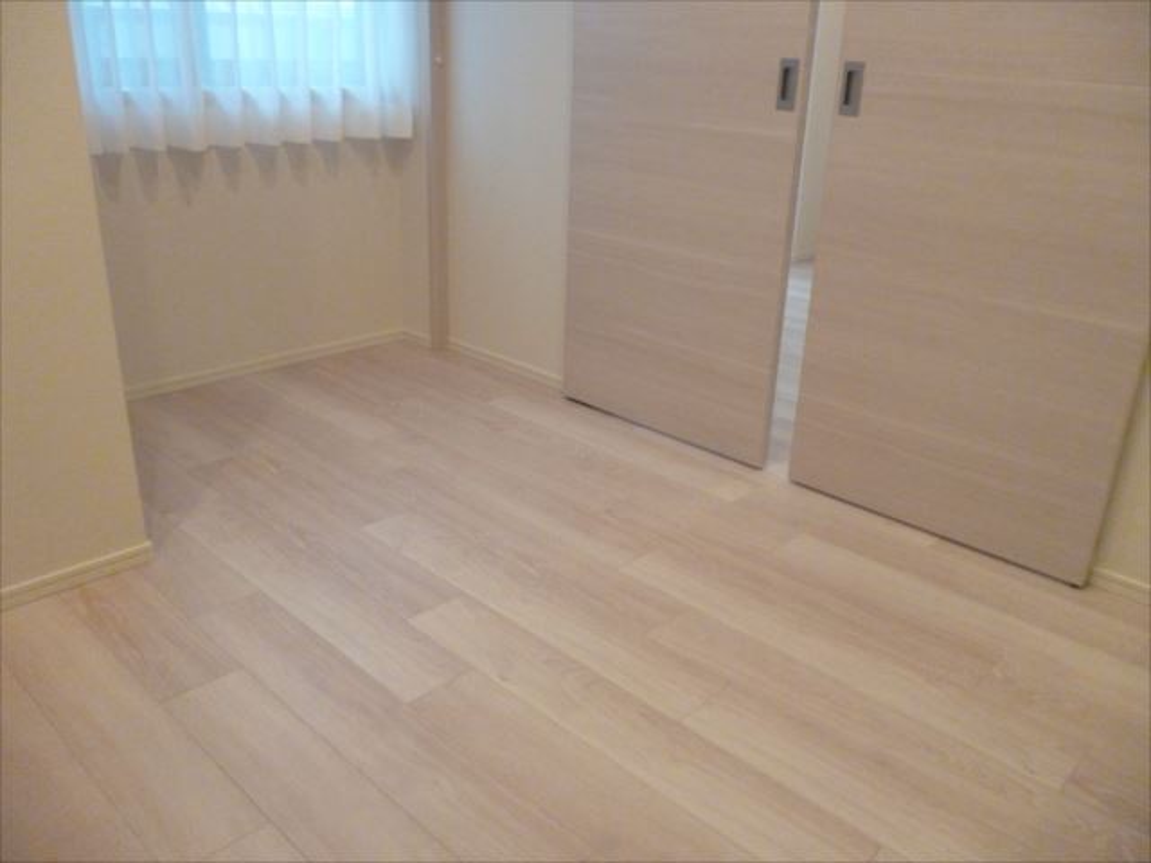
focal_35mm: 28
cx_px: 576
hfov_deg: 63.4
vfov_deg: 49.7
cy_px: 432
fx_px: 931
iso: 800
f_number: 3.1
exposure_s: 1/40
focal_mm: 5
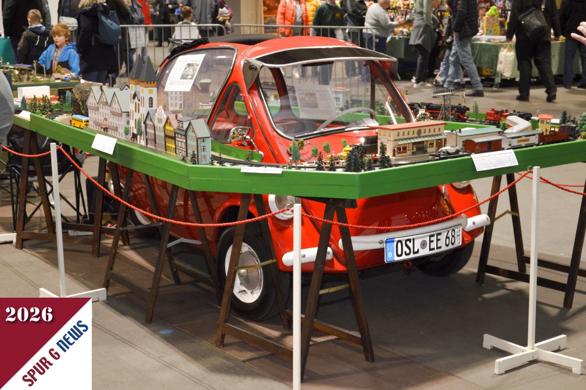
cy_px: 195
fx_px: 1025
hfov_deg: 31.9
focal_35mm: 63
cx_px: 293
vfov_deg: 21.5
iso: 1250
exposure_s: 1/60
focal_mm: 42
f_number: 4.8
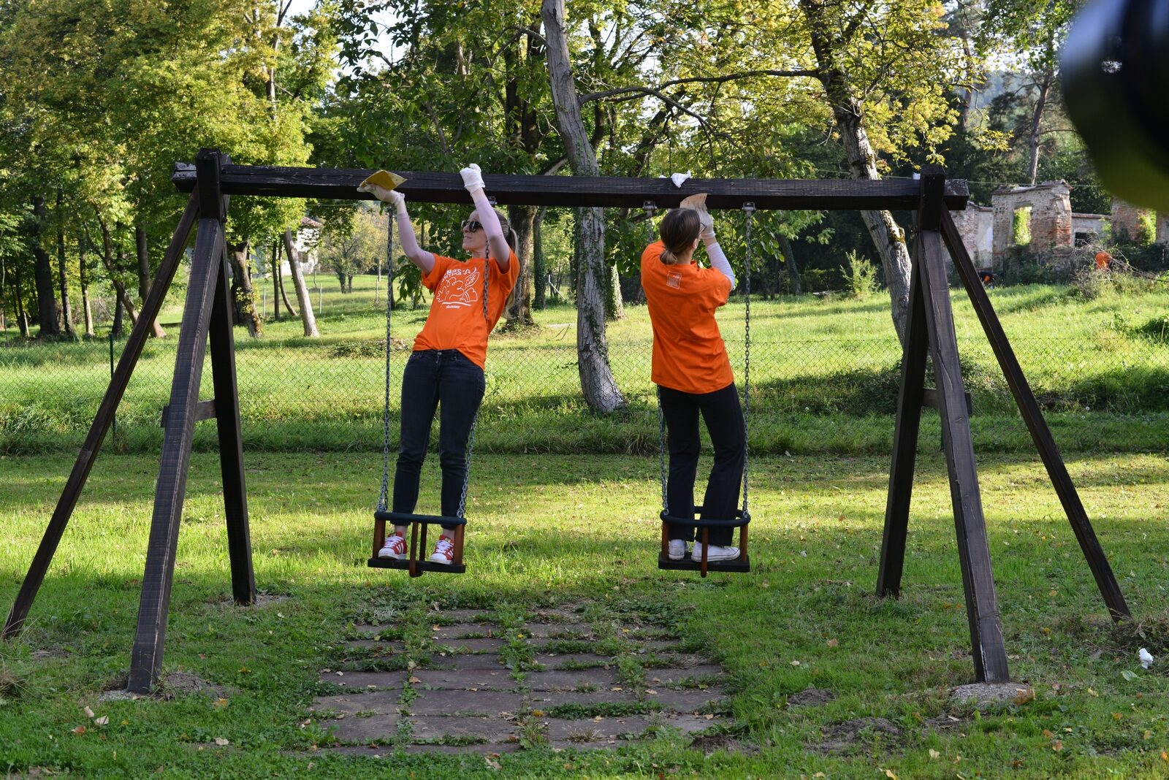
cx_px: 584
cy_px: 390
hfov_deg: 39.6
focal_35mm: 50
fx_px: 1624
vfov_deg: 27.0
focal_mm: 50
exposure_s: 1/200
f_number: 8
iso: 400
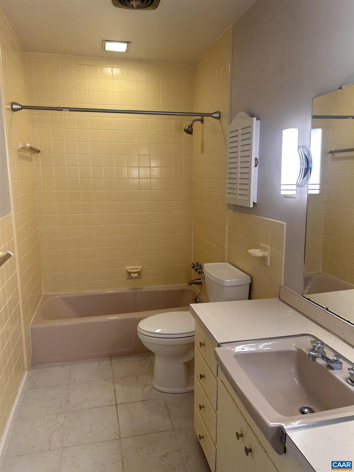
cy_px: 236
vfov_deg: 67.3
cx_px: 177
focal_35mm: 26
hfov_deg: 53.1
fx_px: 355
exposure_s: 1/160
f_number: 1.5
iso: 64
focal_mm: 5.7
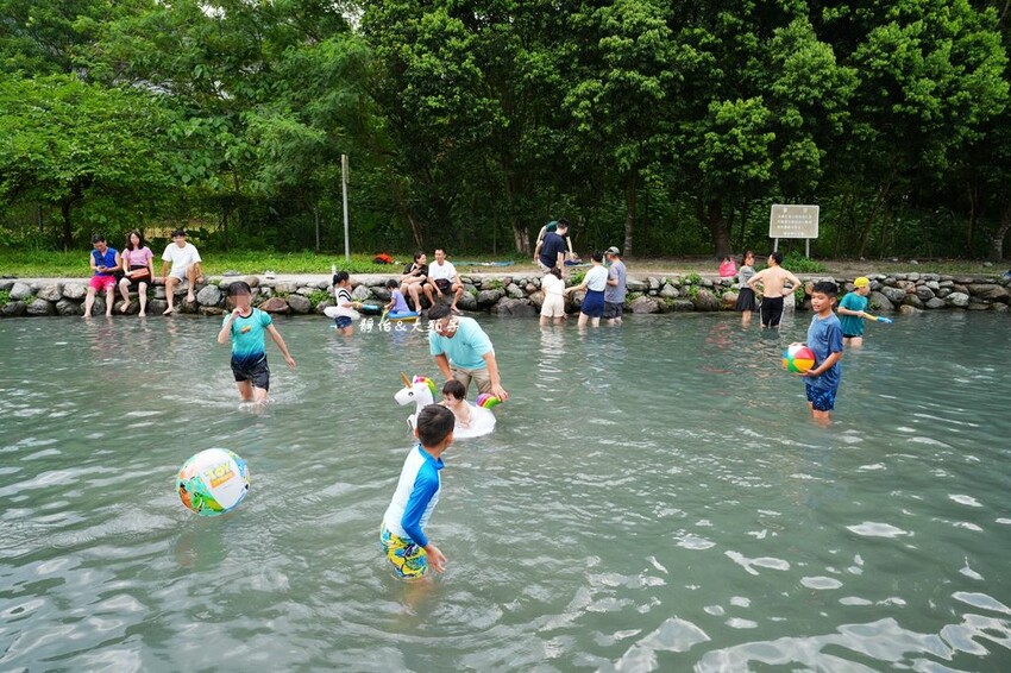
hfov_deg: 78.6
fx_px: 618
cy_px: 336
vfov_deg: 57.2
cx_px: 506
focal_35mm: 22
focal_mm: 22
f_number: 5
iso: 160
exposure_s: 1/100
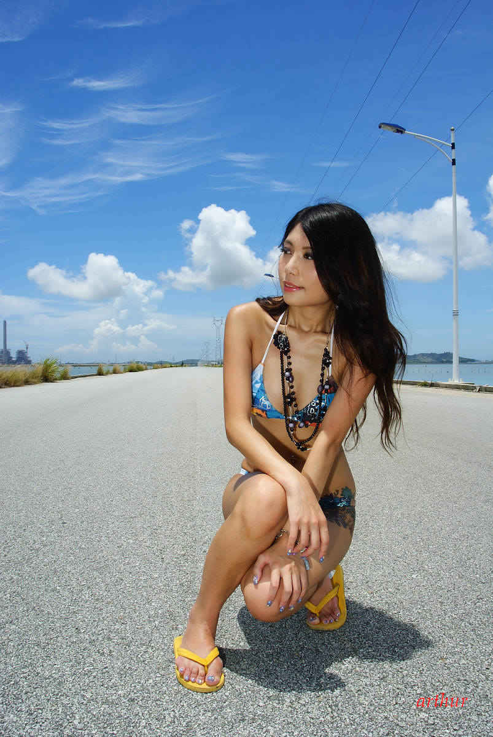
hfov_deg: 48.0
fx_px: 553
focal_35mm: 27
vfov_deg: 67.3
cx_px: 246
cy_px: 368
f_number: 13
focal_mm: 18
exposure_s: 1/125
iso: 100
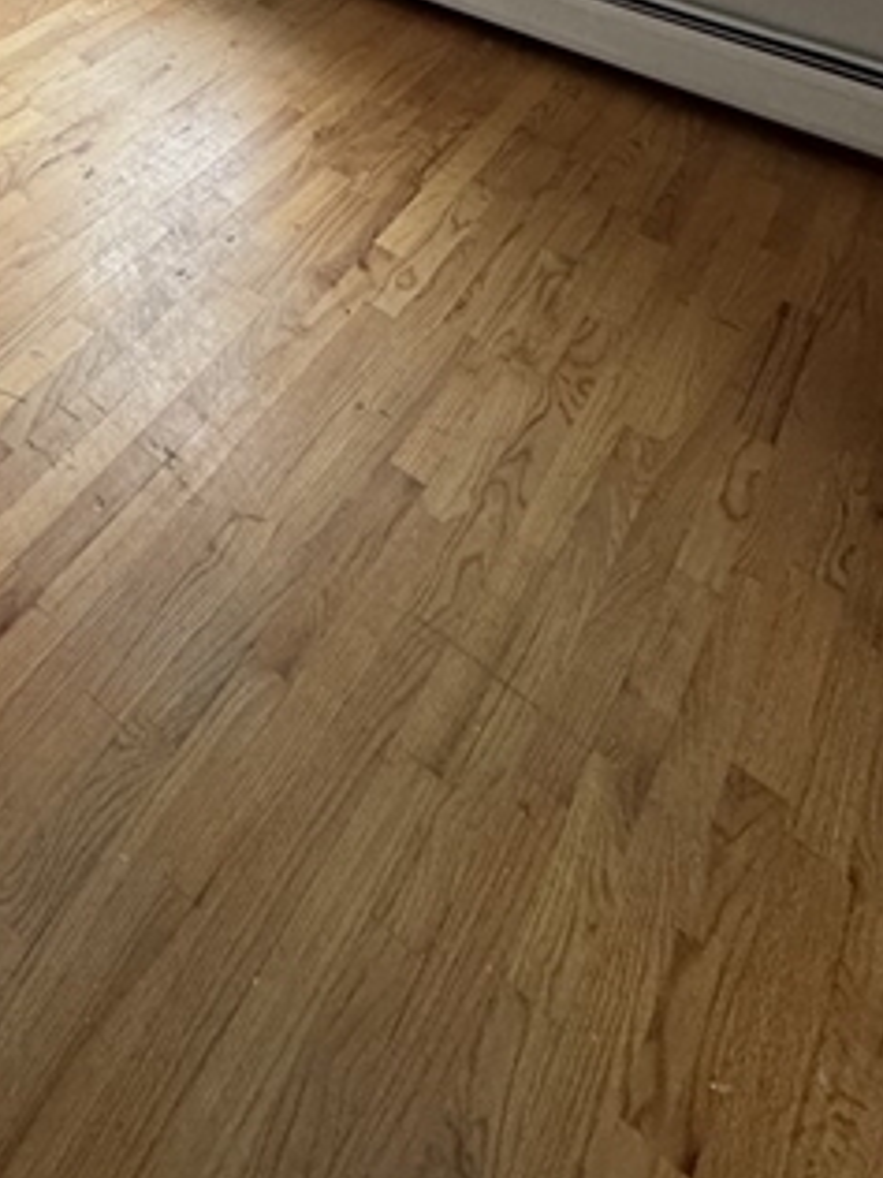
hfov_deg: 35.1
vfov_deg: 39.9
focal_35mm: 34
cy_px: -209
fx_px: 1156
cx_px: -115
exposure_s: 1/120
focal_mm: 2.22
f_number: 2.2
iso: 320
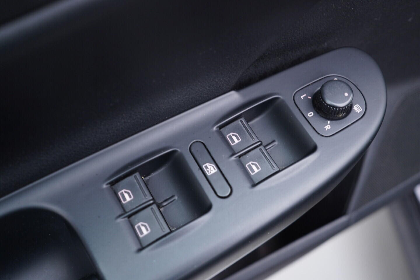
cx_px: 210
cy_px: 140
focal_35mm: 36
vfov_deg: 36.9
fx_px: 420
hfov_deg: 53.1
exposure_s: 1/40
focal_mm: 24
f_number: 2.8
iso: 250
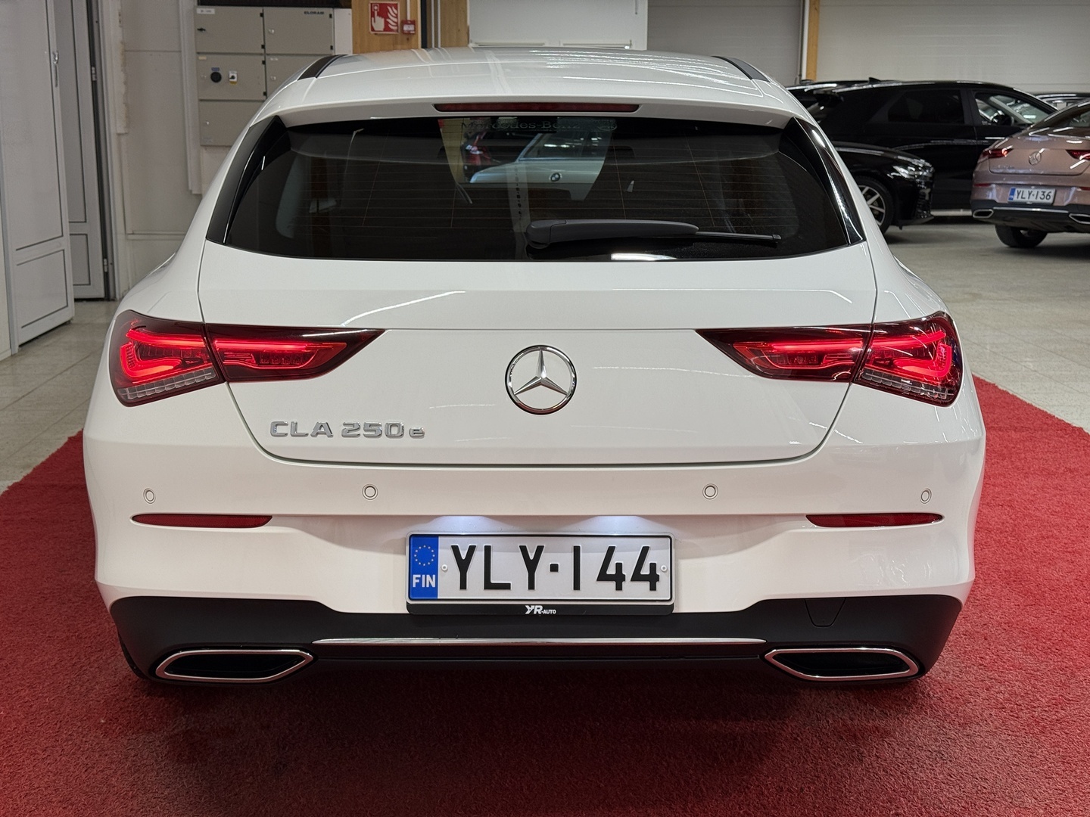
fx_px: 1511
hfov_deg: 39.7
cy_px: 408
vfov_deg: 30.3
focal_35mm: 48
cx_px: 545
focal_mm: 6.76
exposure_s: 1/120
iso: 64
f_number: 1.78
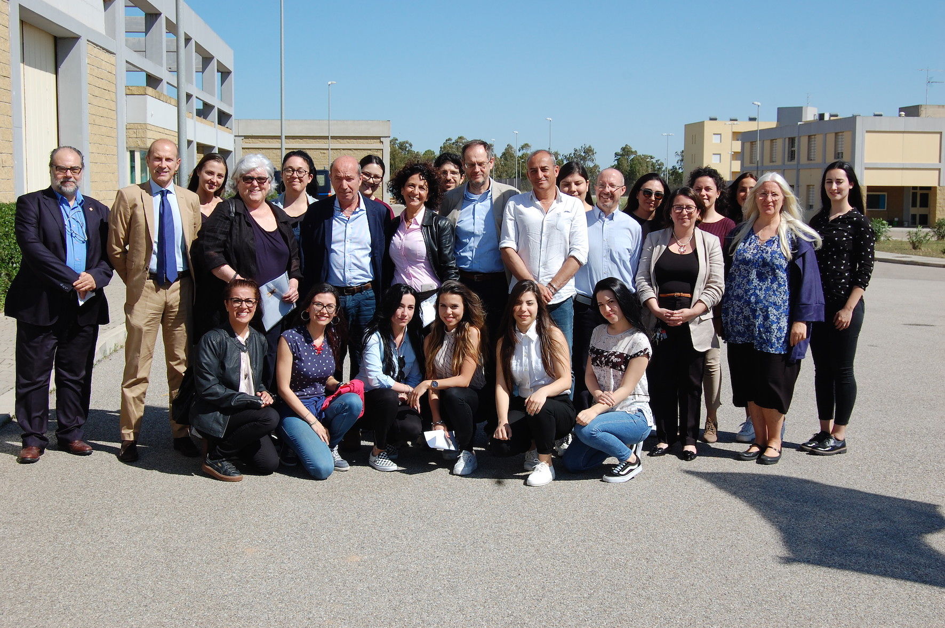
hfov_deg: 42.4
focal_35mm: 46
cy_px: 314
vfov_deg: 28.9
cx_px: 472
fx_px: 1219
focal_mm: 31
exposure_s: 1/320
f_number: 10
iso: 200
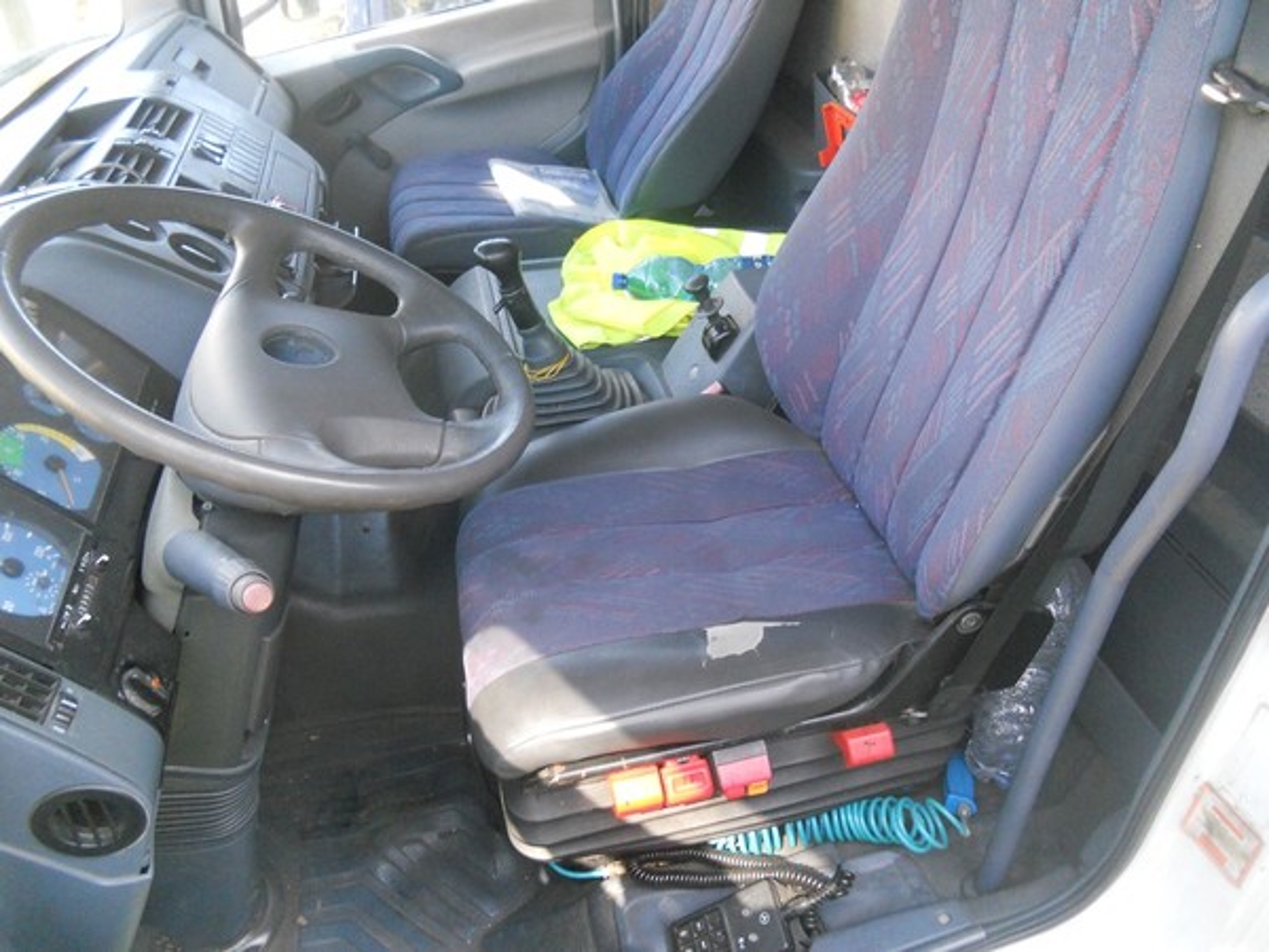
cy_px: 476
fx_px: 990
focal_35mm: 27
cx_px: 634
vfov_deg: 51.4
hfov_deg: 65.3
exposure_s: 1/40
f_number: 3.2
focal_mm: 4.9
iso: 80
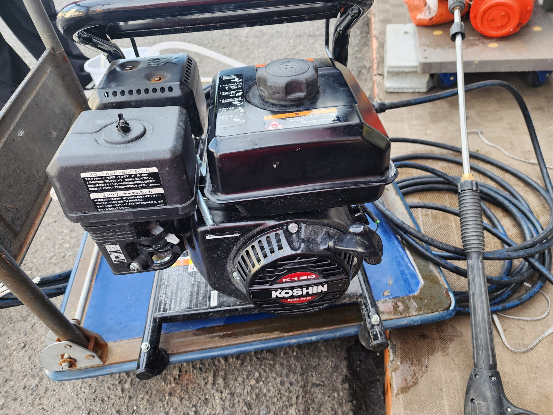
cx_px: 276
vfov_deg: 58.9
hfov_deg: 73.9
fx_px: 367
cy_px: 208
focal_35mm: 23
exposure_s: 1/180
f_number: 1.8
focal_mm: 6.4
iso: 100
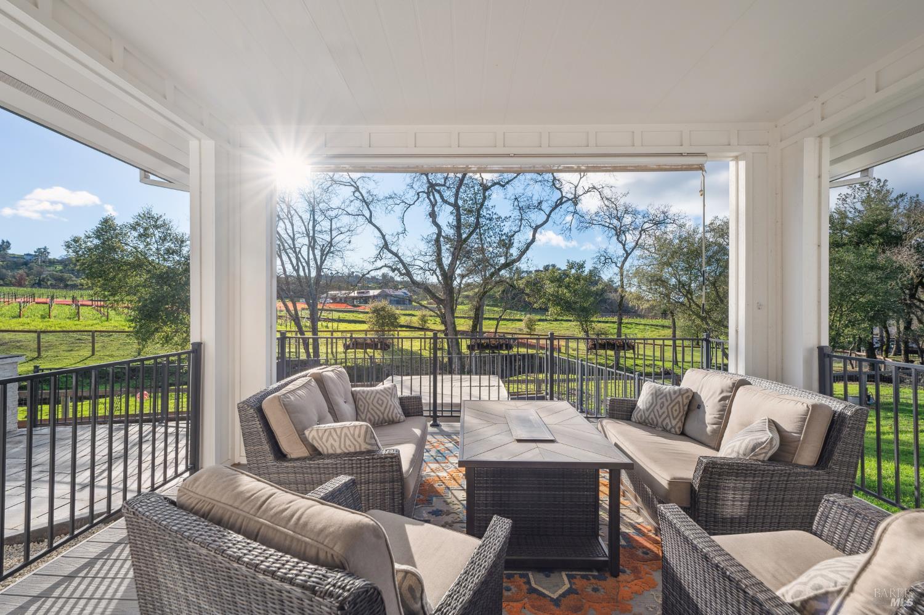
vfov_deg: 77.2
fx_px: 385
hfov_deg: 100.4
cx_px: 462
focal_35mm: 15
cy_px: 308
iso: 200
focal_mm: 15
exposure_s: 1/640
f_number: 8
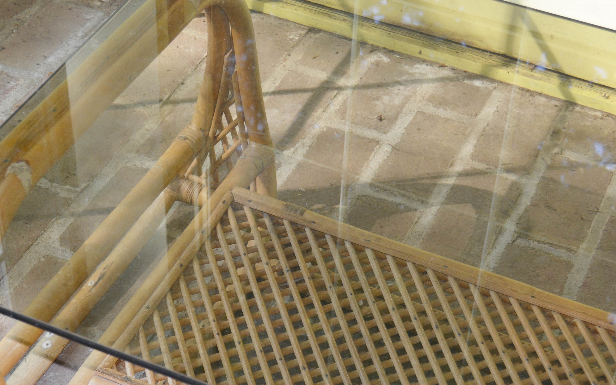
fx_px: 1360
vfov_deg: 16.1
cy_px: 226
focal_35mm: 81
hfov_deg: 25.5
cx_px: 262
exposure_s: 1/125
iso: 280
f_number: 4.2
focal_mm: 30
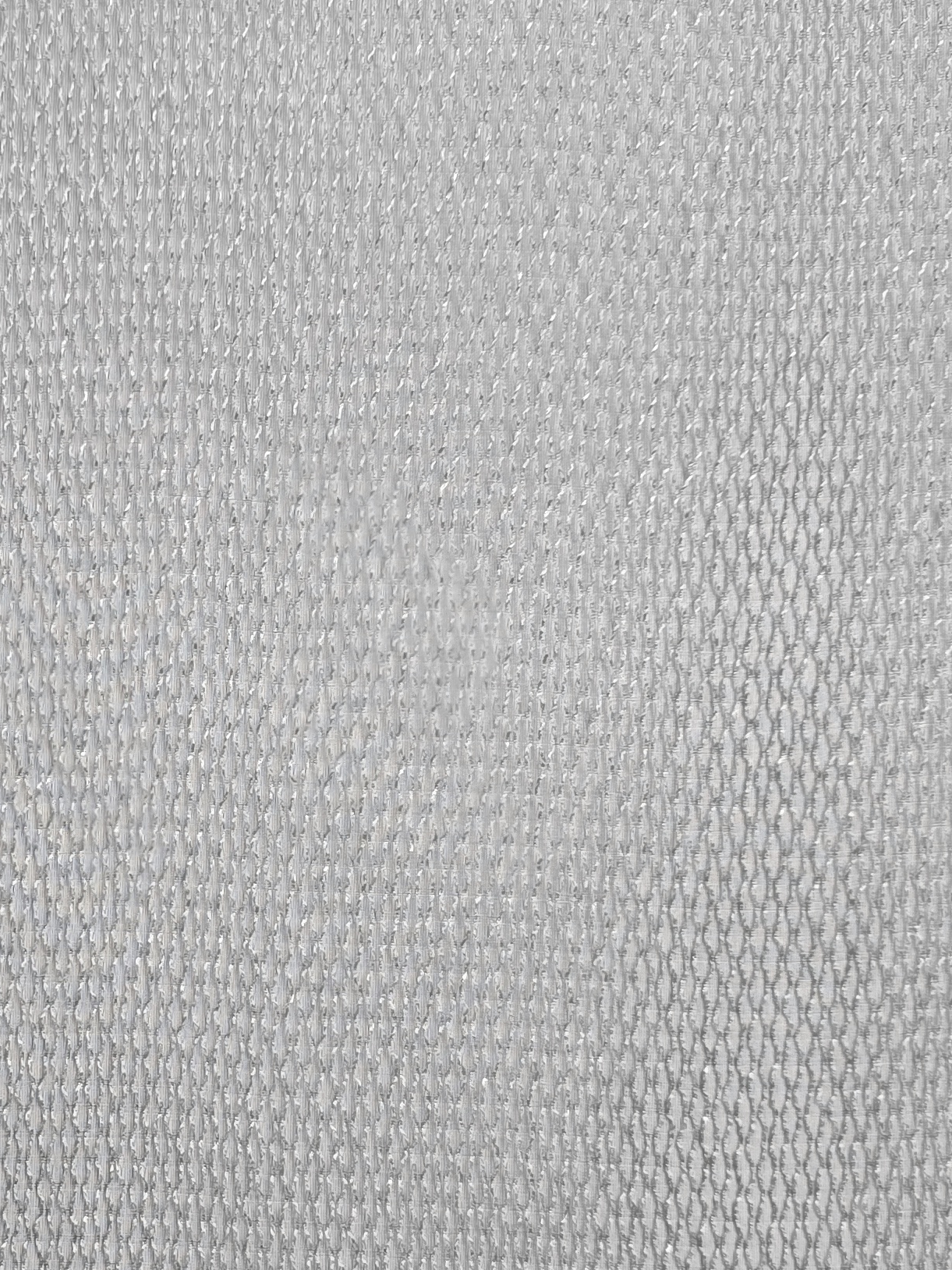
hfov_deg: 45.2
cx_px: 564
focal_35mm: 31
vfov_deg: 58.3
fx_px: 1137
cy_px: 643
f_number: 1.7
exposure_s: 1/101
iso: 400
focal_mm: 6.3
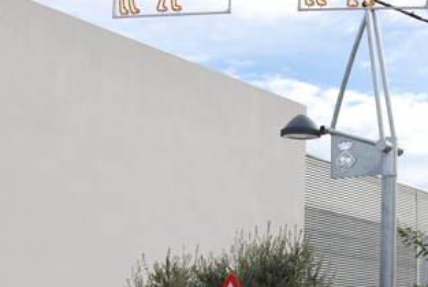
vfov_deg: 13.8
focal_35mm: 98
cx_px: 298
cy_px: 287
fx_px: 1167
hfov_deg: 20.7
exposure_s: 1/200
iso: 100
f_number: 8
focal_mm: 32
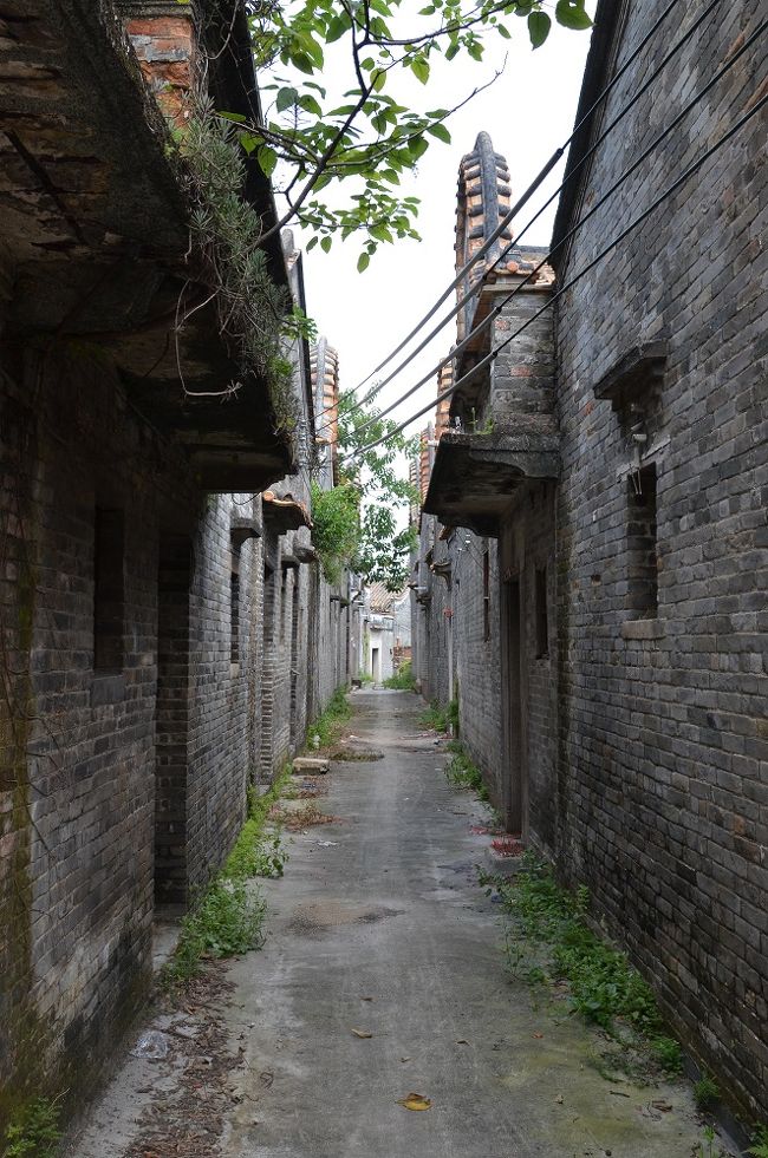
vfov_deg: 53.2
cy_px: 579
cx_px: 384
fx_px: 1157
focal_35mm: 36
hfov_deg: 36.7
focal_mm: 24
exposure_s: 1/160
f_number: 9
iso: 400
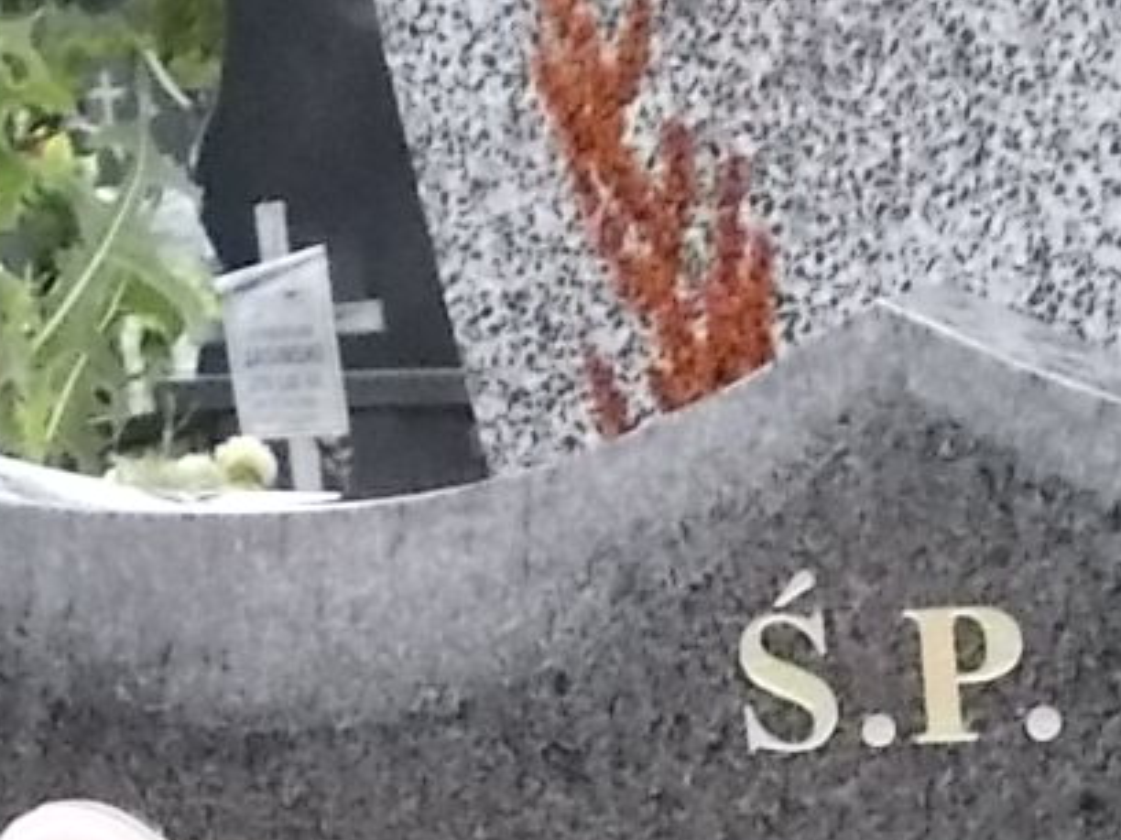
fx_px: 3303
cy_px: 1642
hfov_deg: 19.0
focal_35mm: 102
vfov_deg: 12.8
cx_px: 926
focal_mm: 4.6
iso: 400
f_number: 8
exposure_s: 1/100
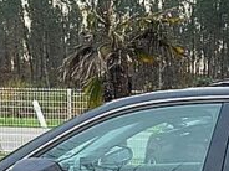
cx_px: 193
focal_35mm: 113
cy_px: 280
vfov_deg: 12.3
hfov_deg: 17.2
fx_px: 748
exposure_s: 1/60
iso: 250
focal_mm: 4.25
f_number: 1.8
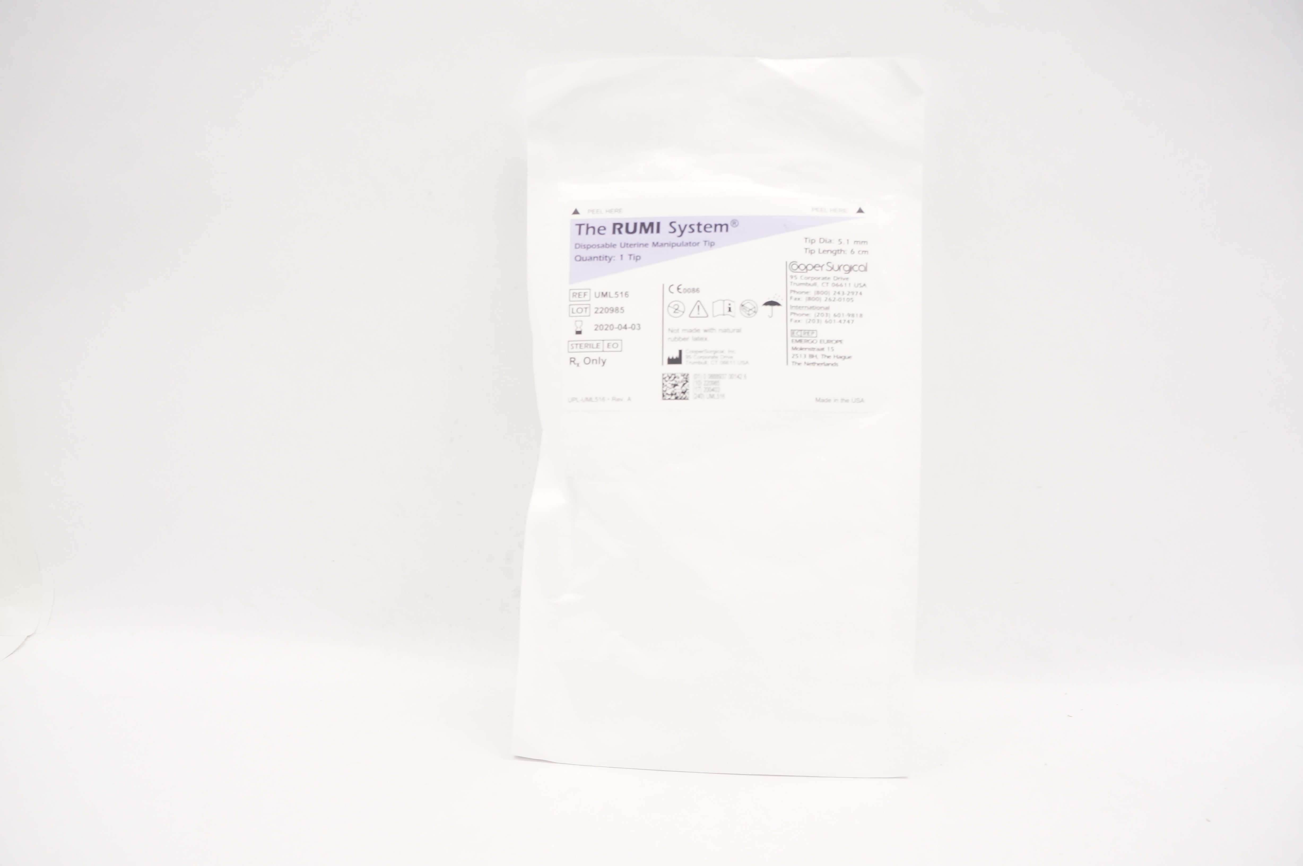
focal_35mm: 27
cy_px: 433
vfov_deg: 47.8
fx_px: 976
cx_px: 652
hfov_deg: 67.4
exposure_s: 1/60
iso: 400
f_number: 5.6
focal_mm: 18
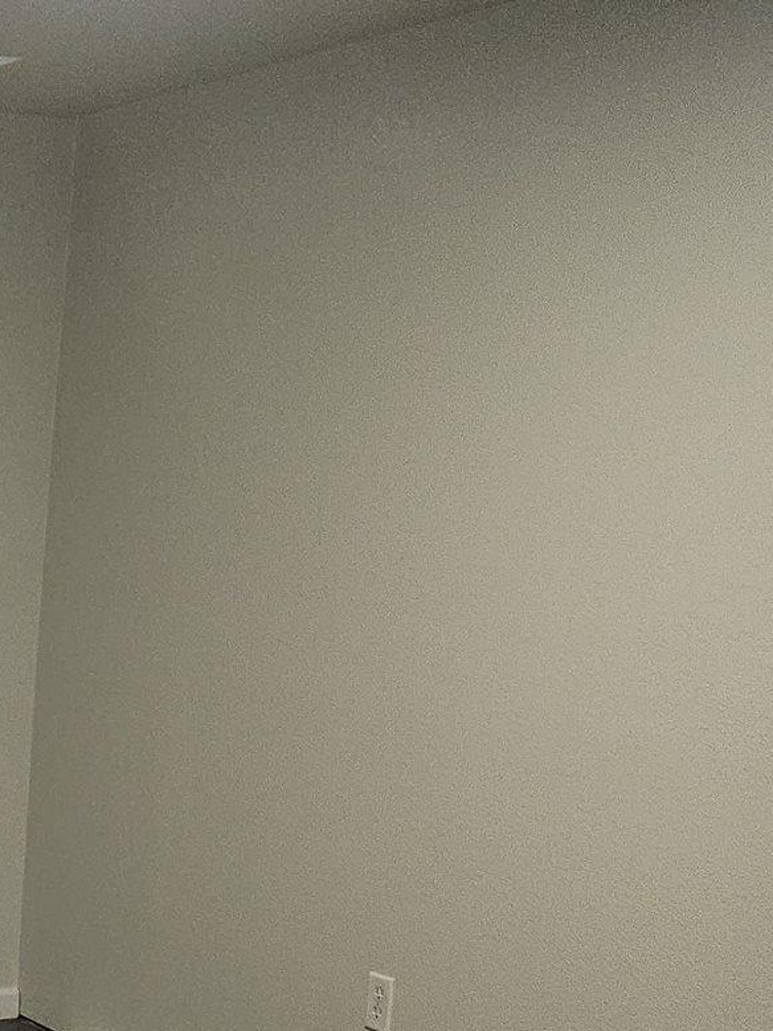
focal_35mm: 68
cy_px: 909
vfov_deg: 27.6
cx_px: -369
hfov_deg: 19.1
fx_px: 2025
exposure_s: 1/24
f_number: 1.8
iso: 100
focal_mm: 5.4
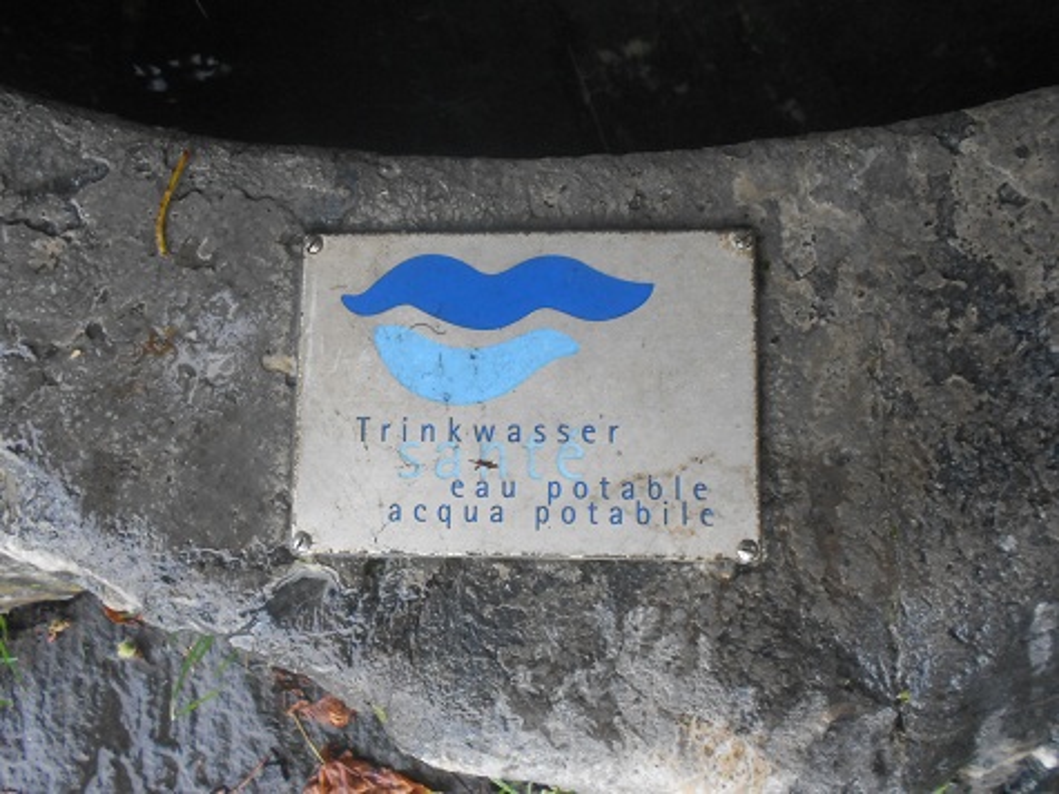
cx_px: 530
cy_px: 397
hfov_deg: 67.3
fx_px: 795
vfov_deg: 53.0
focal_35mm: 26
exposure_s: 1/50
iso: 200
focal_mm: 4.6
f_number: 3.2
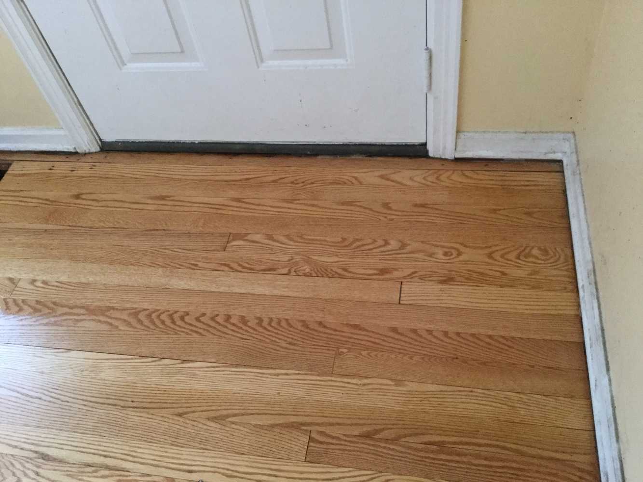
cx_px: 322
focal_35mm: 31
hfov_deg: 58.3
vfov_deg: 45.4
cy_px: 241
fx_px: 576
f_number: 2.4
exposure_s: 1/20
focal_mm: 3.3
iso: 200
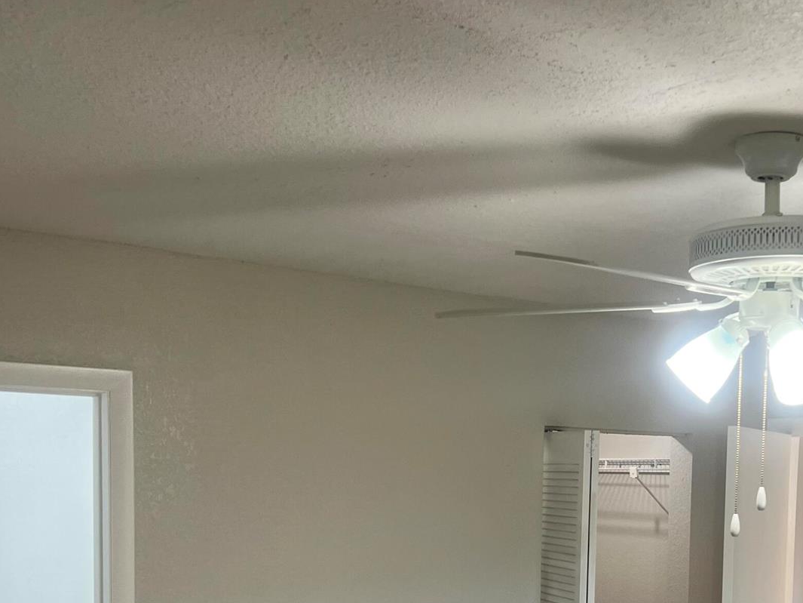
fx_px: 1160
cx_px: 541
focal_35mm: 50
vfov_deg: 27.7
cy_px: 573
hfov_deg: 37.7
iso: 64
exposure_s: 1/120
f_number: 1.5
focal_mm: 5.7
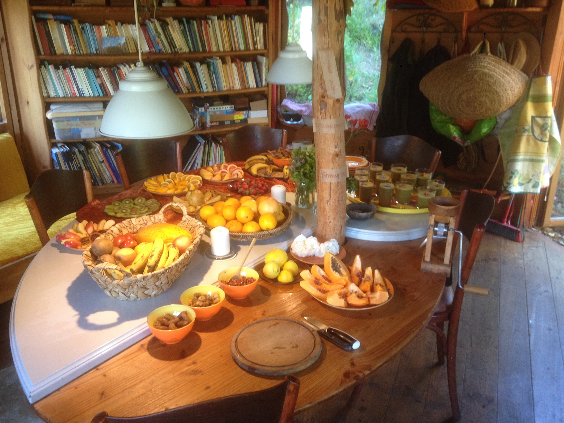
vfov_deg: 40.7
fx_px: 570
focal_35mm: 35
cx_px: 282
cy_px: 212
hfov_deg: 52.6
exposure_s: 1/20
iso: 80
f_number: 2.4
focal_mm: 4.28
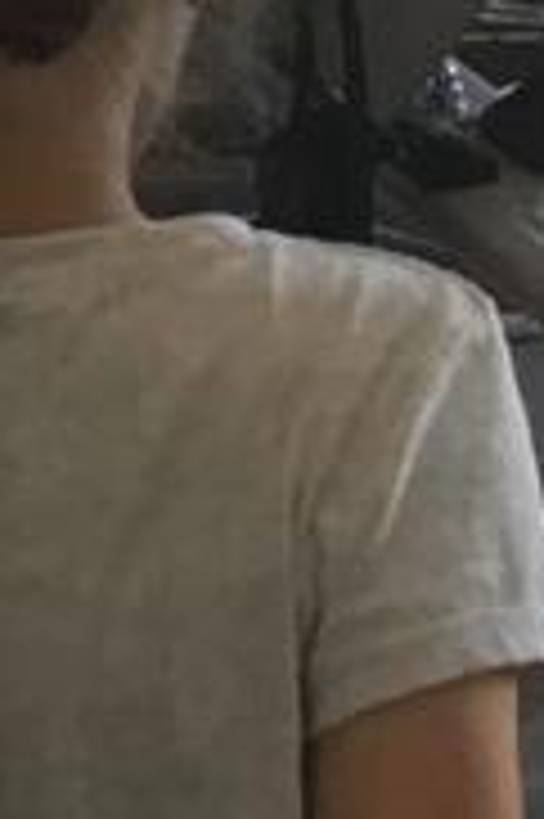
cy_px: -662
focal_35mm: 237
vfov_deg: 8.4
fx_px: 5382
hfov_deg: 5.8
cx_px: 306
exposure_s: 1/33
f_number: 2.4
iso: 64
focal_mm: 3.3
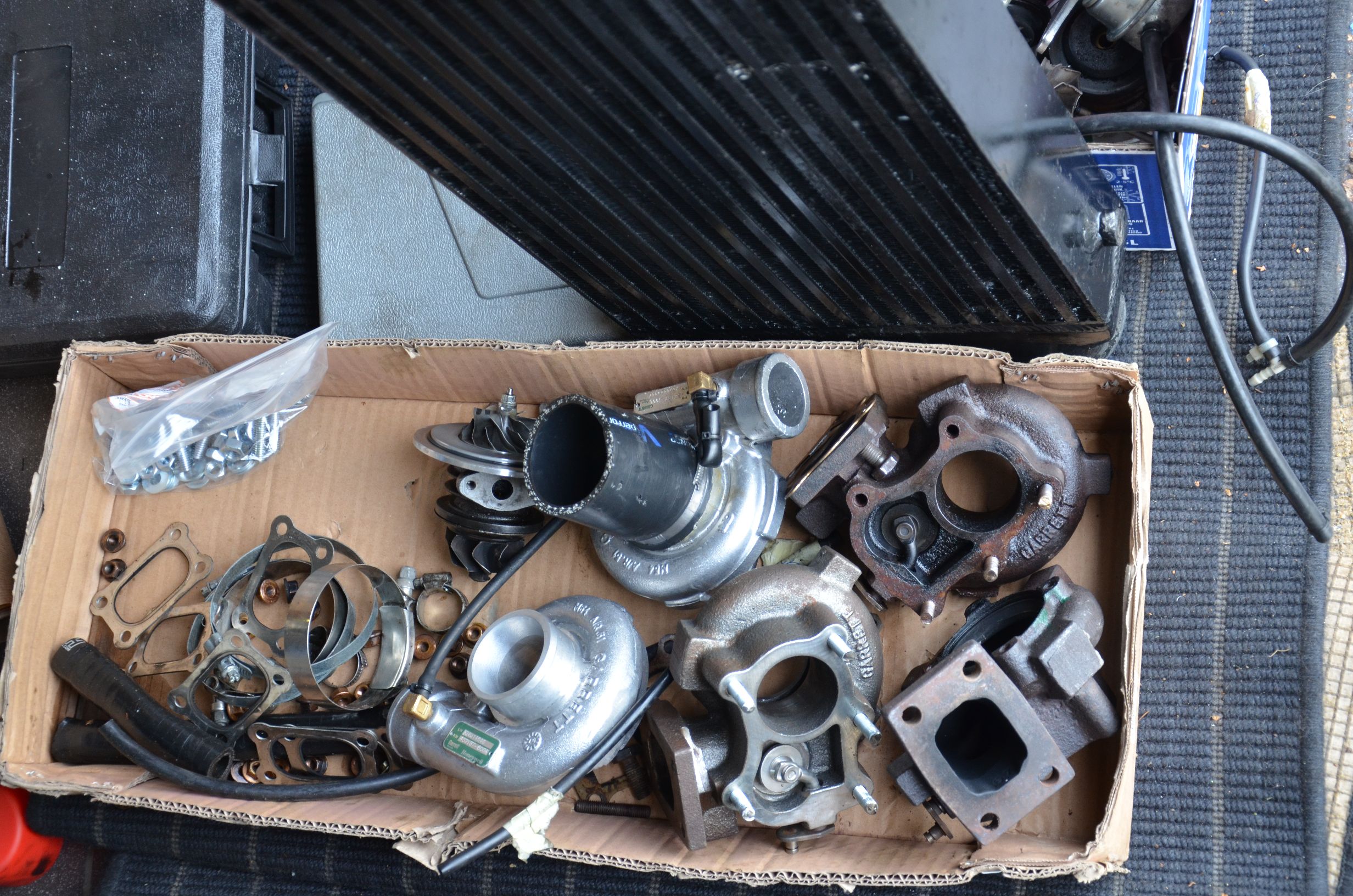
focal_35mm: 60
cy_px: 448
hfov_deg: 33.5
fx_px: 2250
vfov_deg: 22.5
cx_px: 676
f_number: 4.5
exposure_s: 1/60
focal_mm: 40
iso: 640
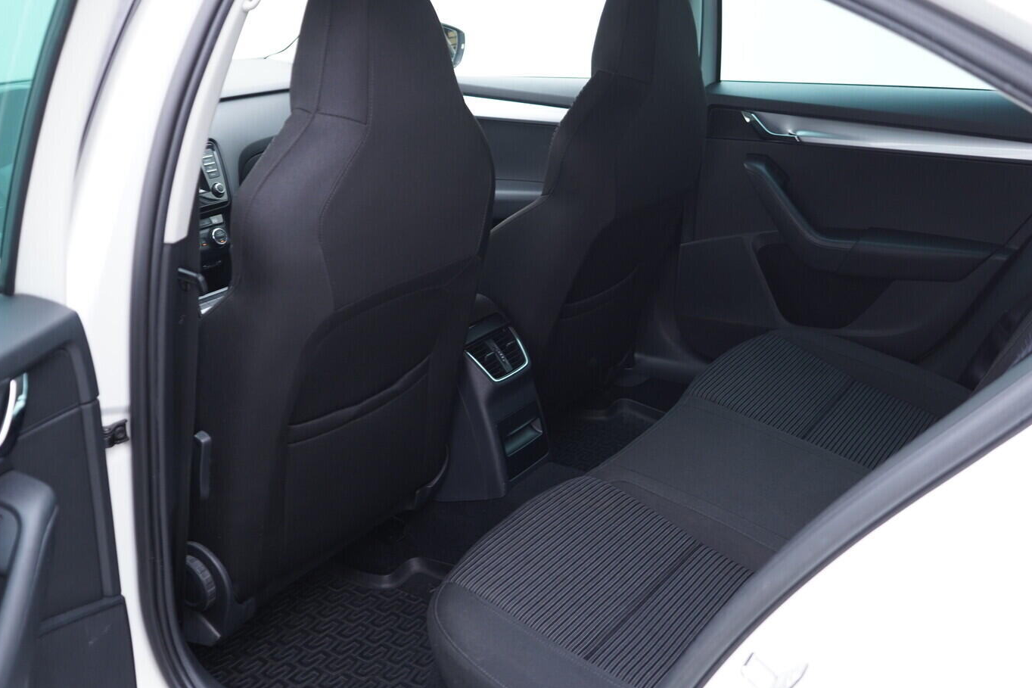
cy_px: 327
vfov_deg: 35.0
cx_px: 499
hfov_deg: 50.7
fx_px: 1089
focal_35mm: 38
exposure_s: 1/40
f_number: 2.8
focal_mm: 24
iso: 320
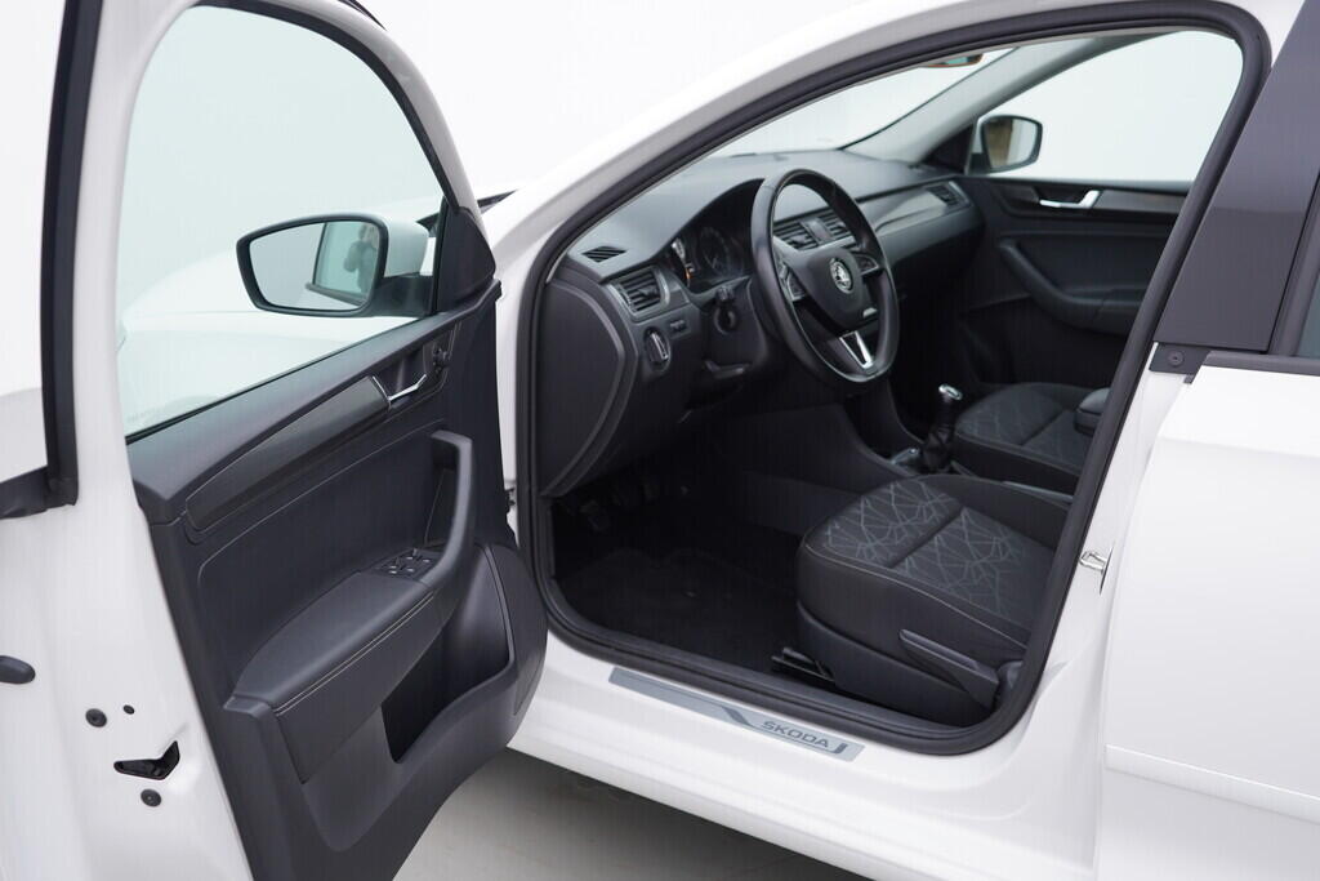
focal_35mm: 36
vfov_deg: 36.9
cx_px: 660
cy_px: 440
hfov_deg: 53.1
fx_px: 1320
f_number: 3.2
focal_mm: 24
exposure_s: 1/50
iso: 125
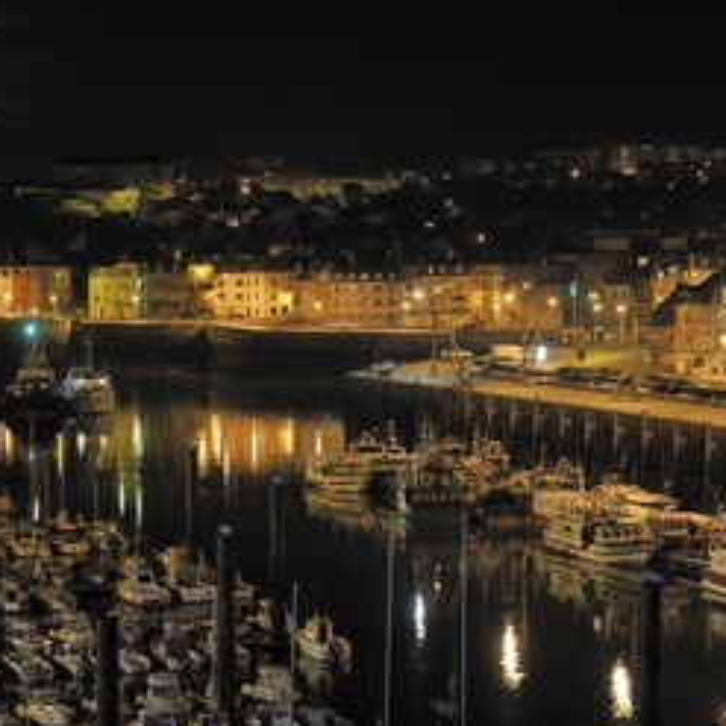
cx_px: 270
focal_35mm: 101
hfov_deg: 17.2
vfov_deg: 17.2
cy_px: 356
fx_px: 2397
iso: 200
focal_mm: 70
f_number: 5
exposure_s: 1
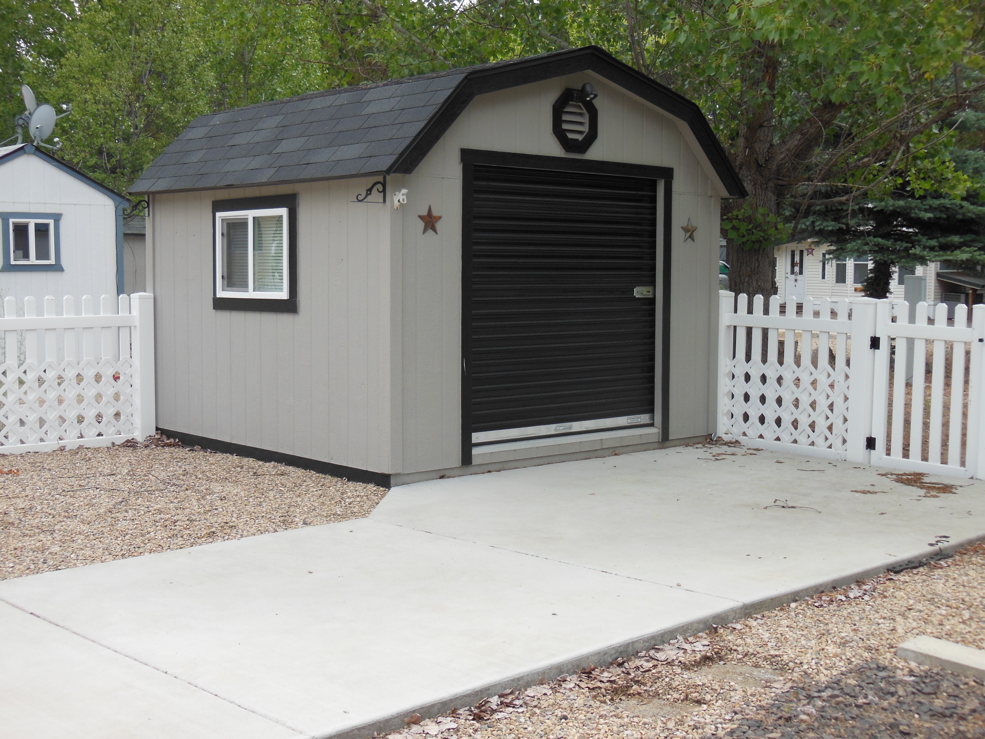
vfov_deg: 31.5
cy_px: 372
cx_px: 487
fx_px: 1309
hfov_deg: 41.2
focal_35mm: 46
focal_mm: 8
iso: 125
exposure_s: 1/400
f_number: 4.4
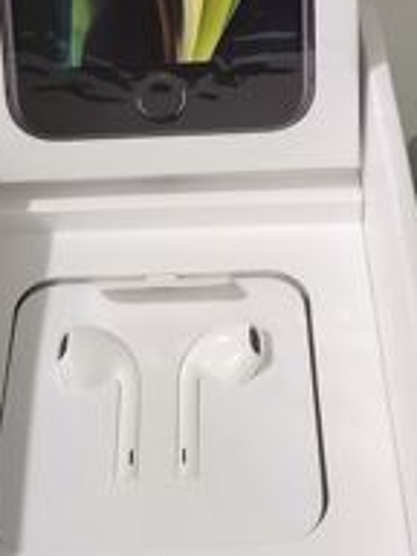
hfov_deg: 18.4
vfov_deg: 22.5
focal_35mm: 80
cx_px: 258
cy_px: -107
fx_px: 1285
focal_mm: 5
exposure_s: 1/100
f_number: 1.8
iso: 640
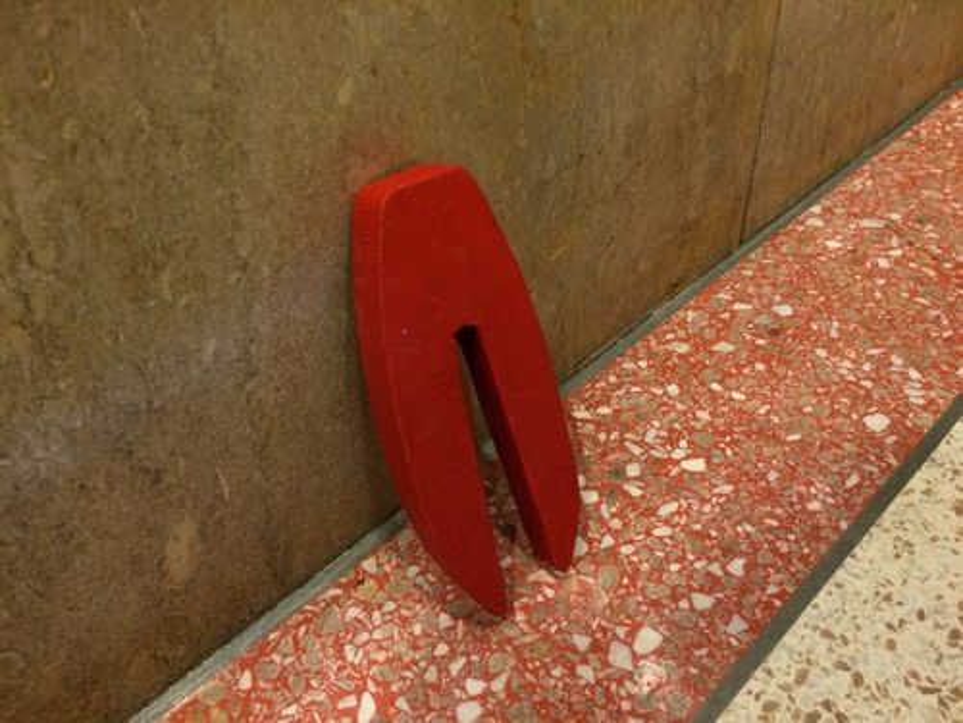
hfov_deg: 61.7
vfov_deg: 48.2
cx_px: 482
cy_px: 362
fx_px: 807
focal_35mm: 29
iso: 250
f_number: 2.2
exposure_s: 1/30
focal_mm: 4.15
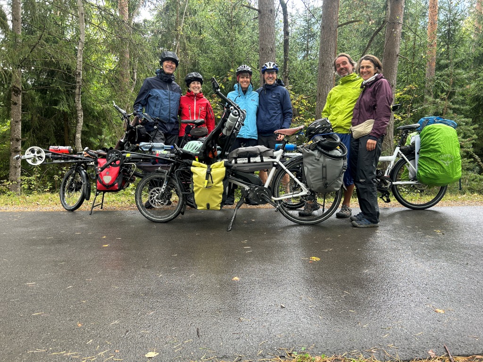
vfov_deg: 53.1
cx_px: 242
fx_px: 363
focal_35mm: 26
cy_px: 181
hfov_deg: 67.3
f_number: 1.5
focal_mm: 5.7
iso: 80
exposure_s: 1/121
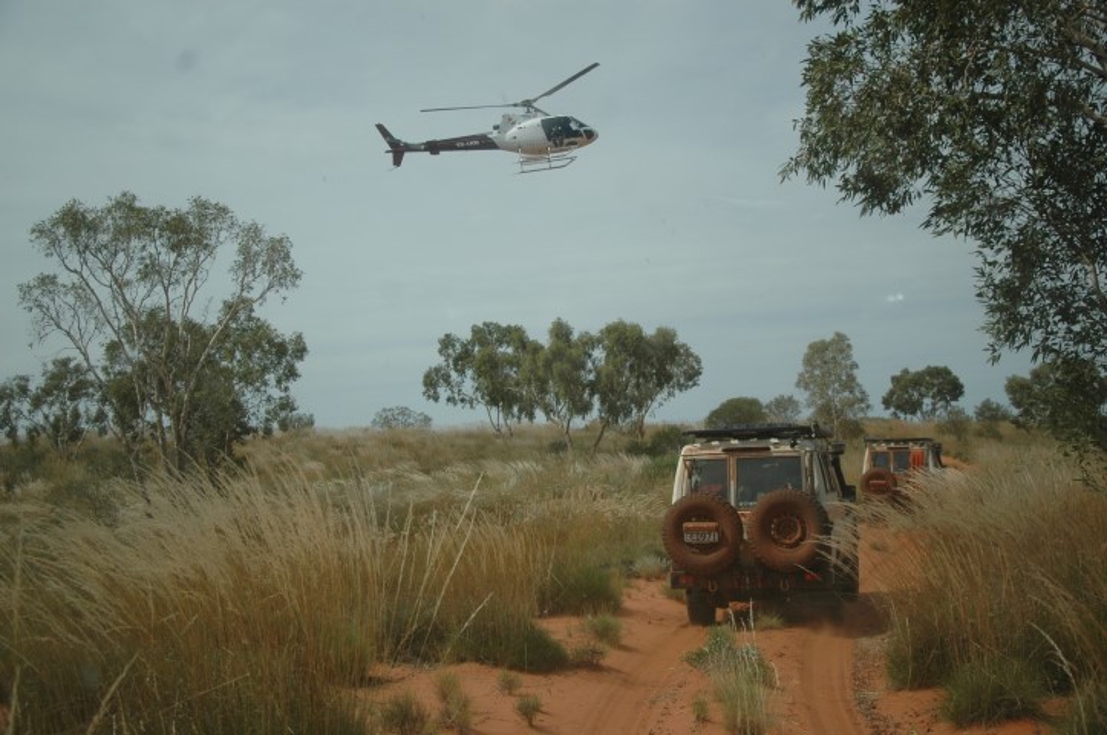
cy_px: 368
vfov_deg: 29.8
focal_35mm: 45
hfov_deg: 43.7
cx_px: 554
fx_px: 1382
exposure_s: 1/2500
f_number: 4.2
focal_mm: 30
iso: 200
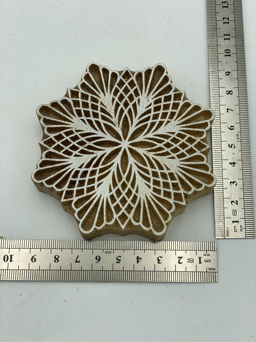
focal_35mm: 52
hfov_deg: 28.0
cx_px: 128
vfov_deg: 36.8
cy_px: 171
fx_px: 513
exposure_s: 1/631
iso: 20
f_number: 2
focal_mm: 6
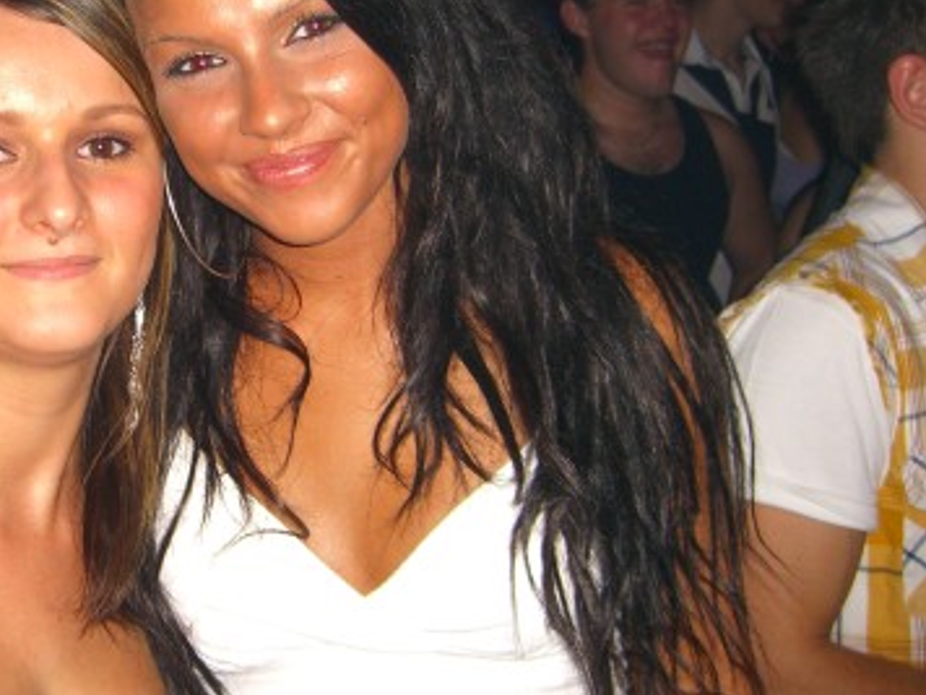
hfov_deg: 29.6
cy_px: 239
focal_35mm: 64
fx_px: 1712
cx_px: 190
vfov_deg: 22.8
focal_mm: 7.9
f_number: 2.8
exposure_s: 1/60
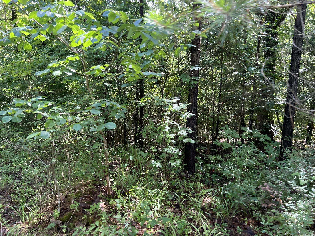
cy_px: 118
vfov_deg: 53.1
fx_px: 237
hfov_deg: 67.3
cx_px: 158
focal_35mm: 26
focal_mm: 5.7
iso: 64
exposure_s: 1/133
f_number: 1.5
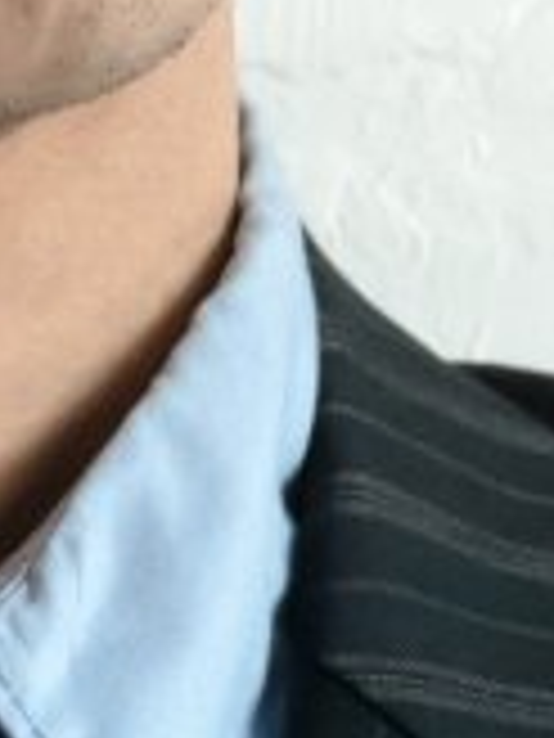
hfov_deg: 1.8
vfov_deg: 2.3
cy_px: -598
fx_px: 18053
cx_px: -441
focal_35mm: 846
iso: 2500
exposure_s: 1/160
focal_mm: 65
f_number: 5.3
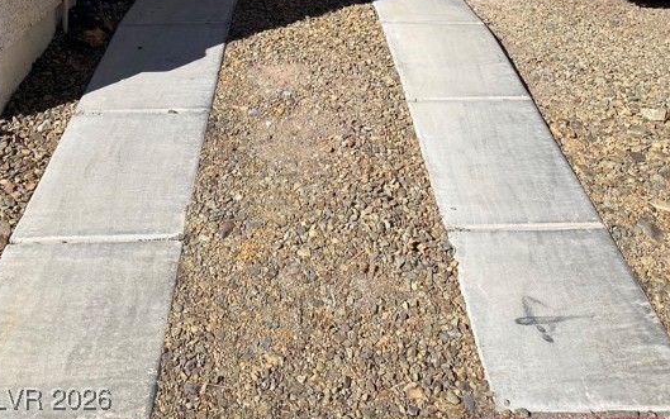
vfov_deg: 28.6
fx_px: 731
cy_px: -59
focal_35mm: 40
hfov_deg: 49.3
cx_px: 347
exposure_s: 1/3731
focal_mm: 4.25
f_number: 1.8
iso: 32
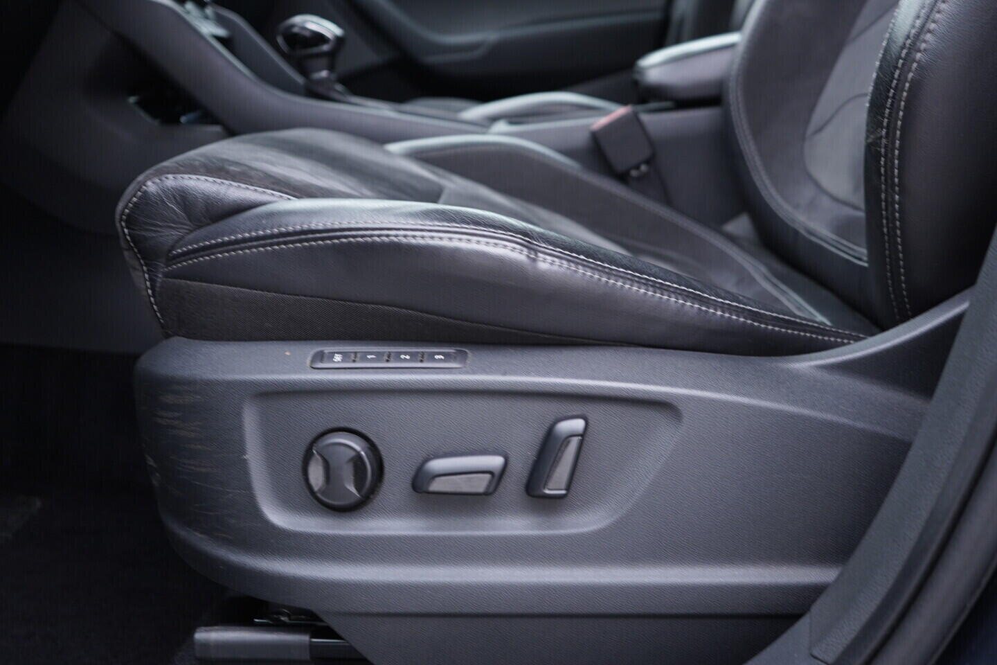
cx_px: 498
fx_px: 997
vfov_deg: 36.9
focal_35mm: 36
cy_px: 332
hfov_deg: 53.1
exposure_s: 1/40
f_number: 2.8
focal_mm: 24
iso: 250
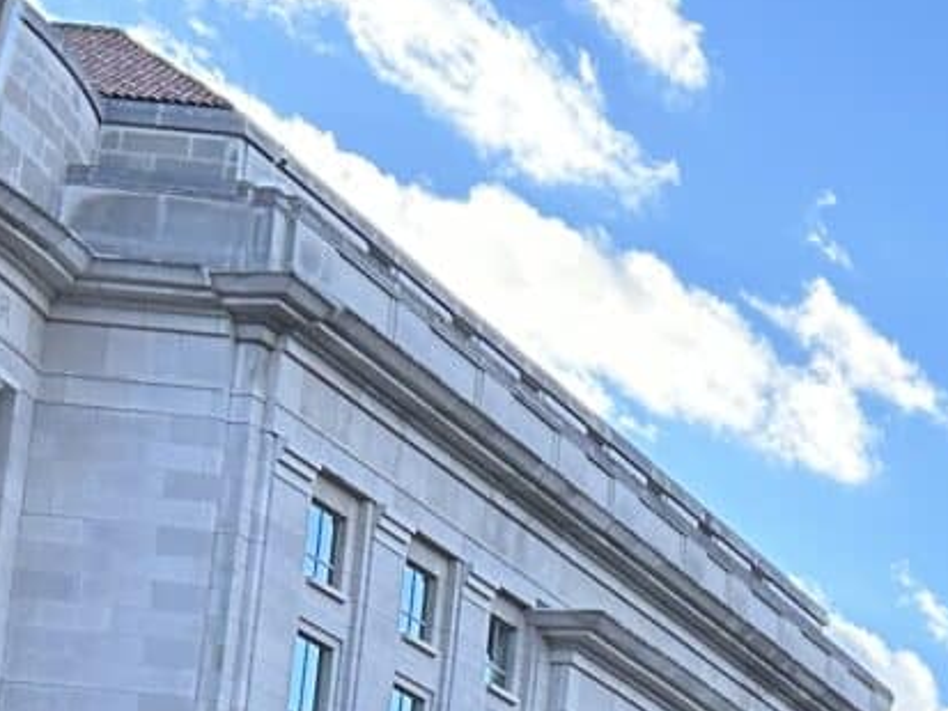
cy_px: 1011
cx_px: 1313
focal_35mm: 119
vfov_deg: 12.0
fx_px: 3260
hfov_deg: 15.5
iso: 80
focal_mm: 6.86
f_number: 1.78
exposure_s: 1/2525
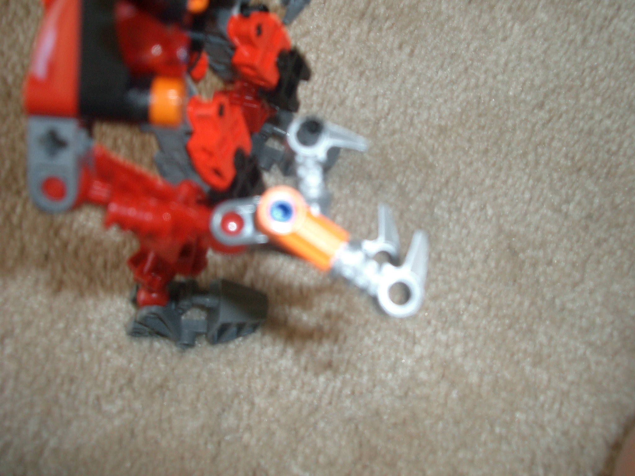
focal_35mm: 41
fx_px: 752
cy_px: 238
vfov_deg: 35.1
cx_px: 318
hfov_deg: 45.8
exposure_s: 1/40
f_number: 2.8
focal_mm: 6.8
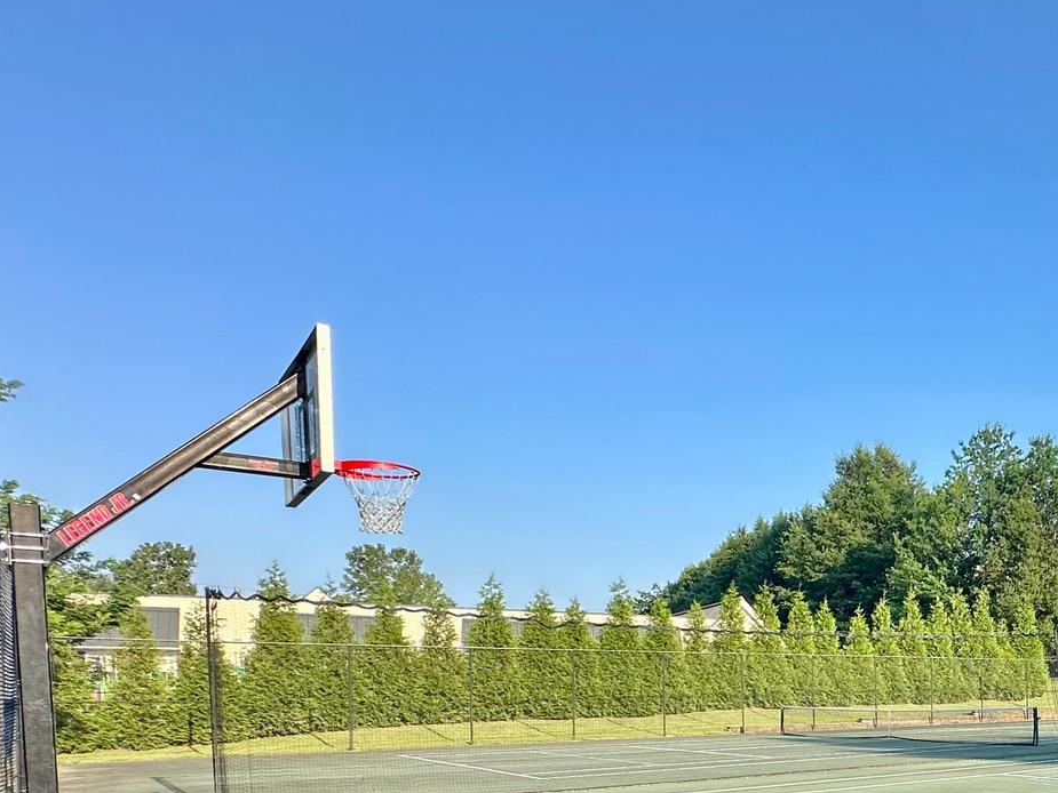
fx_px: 948
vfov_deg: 41.6
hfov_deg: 48.7
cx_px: 1041
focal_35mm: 31
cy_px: 722
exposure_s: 1/720
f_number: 2.2
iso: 40
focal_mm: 2.22
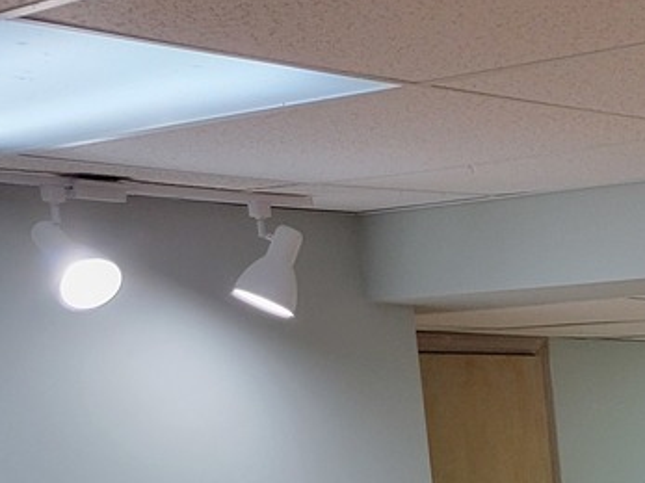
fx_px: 2012
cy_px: 817
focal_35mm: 108
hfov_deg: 15.3
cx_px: 1219
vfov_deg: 12.7
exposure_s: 1/120
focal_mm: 5.4
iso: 200
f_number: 1.8
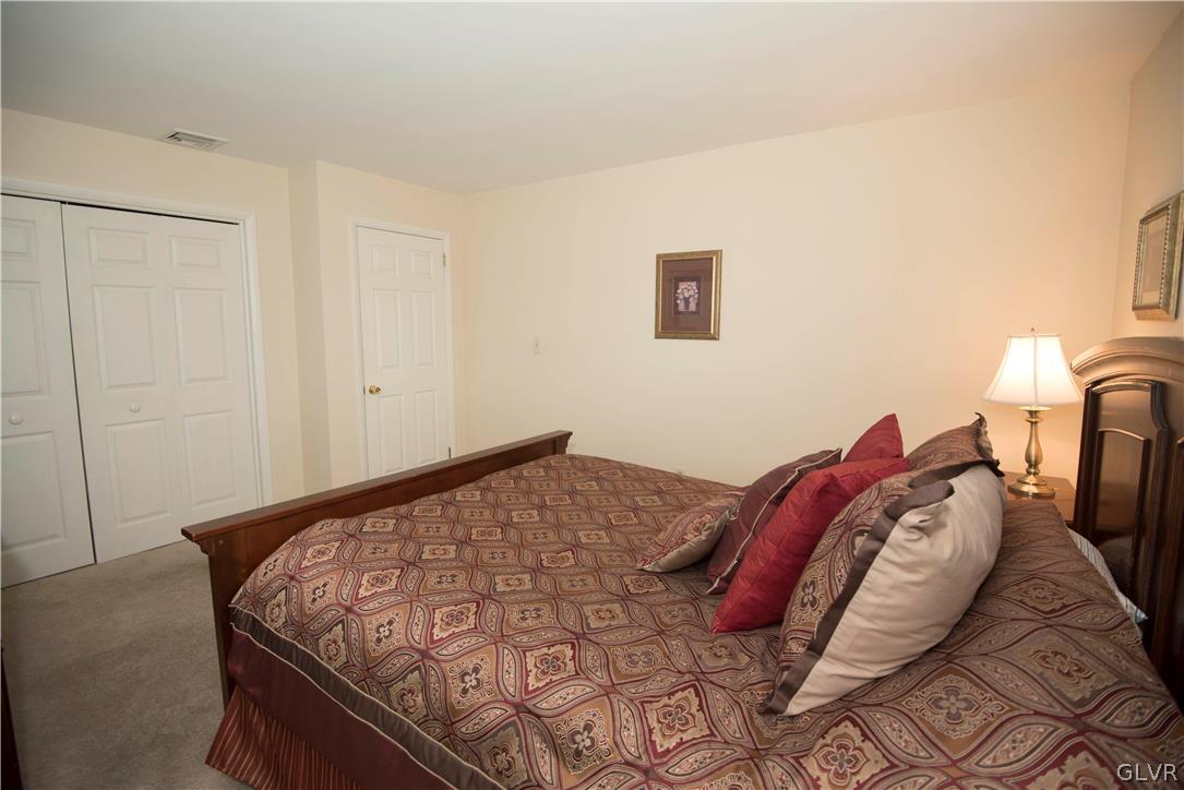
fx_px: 526
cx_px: 592
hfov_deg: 96.7
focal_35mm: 16
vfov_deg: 73.8
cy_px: 395
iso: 640
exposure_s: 1/60
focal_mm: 16
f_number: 4
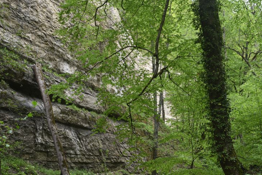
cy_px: 131
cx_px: 170
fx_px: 400
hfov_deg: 35.9
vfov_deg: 24.4
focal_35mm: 55
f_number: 6.3
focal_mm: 31
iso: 320
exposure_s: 1/125
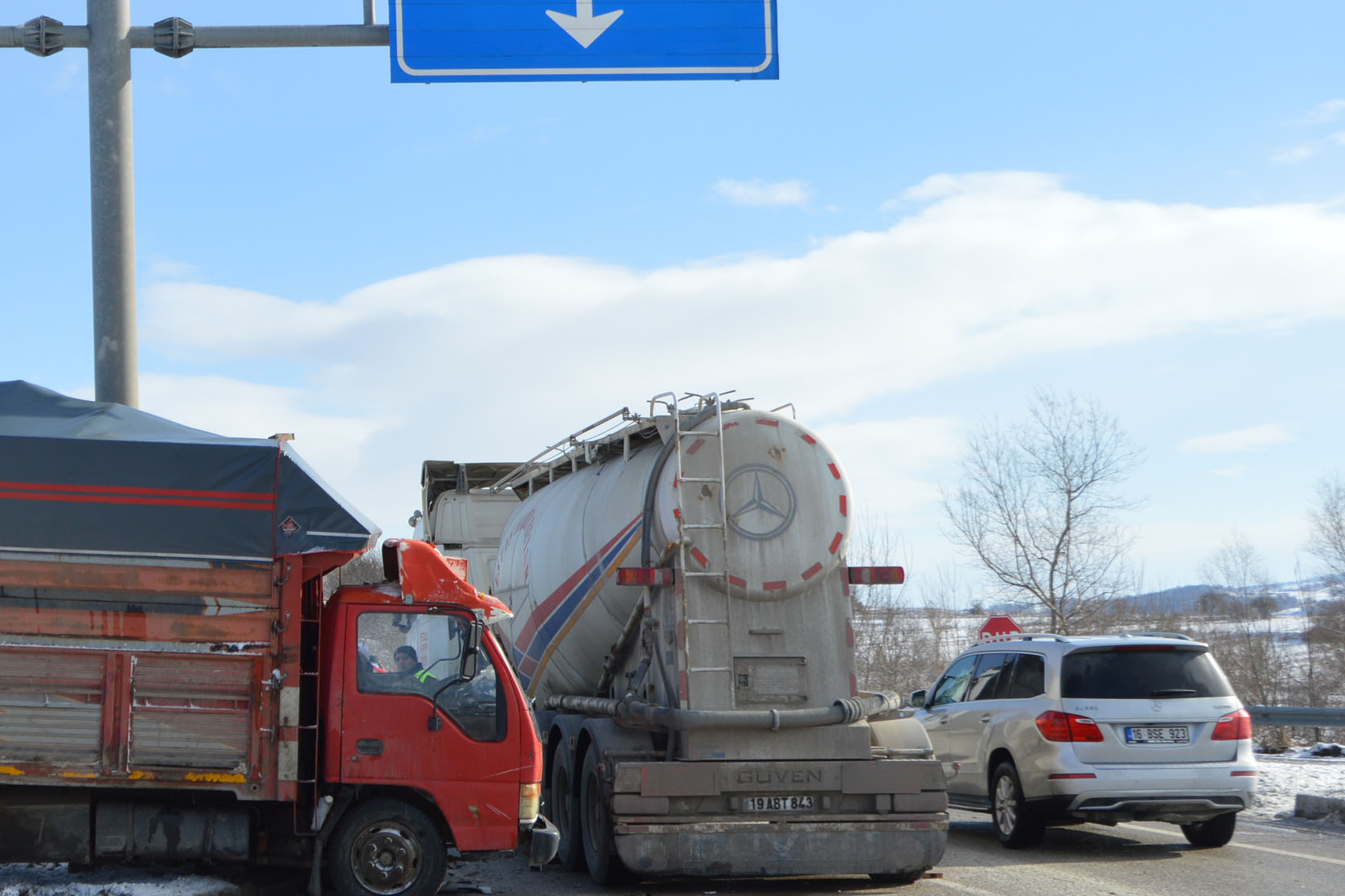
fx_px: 2279
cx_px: 330
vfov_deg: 22.2
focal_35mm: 61
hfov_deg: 32.3
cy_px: 338
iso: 100
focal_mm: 24
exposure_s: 1/320
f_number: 9
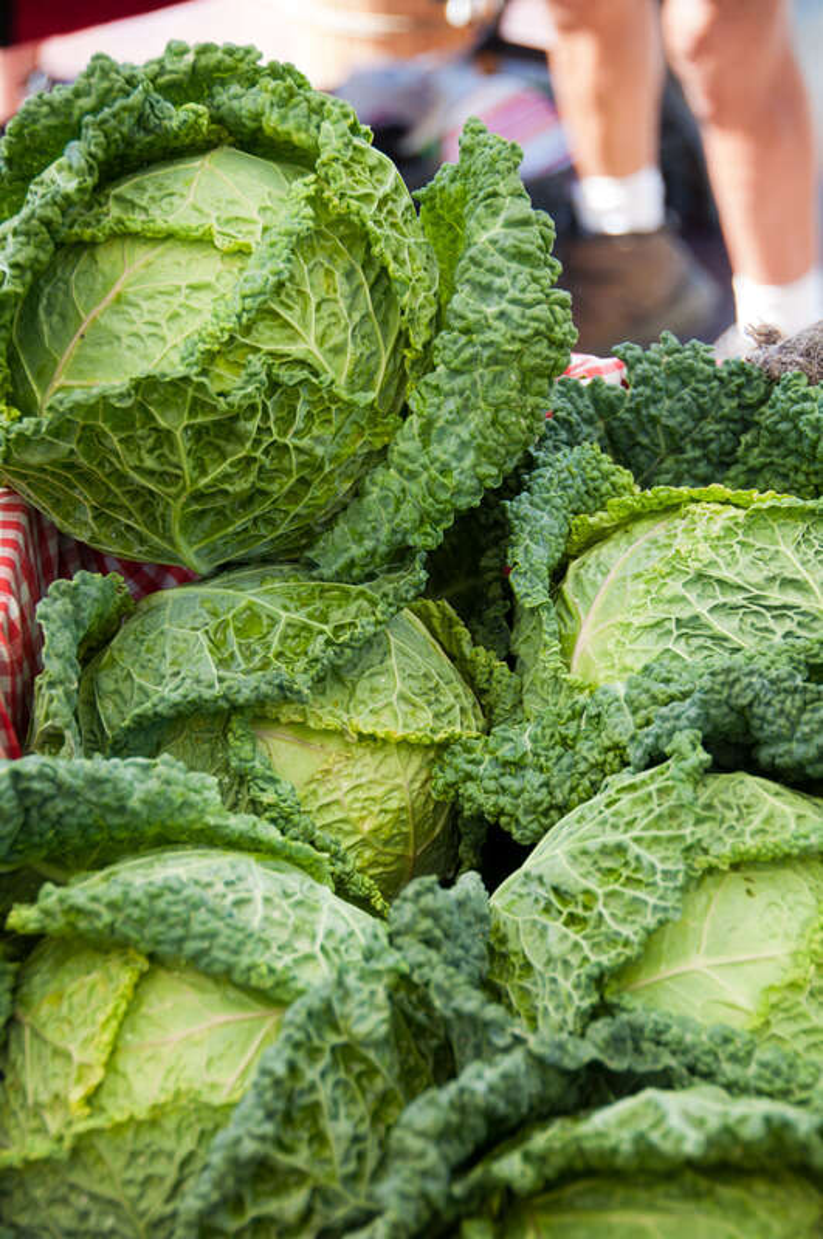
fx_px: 3199
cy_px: 620
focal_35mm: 93
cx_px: 412
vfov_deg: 21.9
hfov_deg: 14.7
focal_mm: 62
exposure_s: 1/125
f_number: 5.6
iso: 200
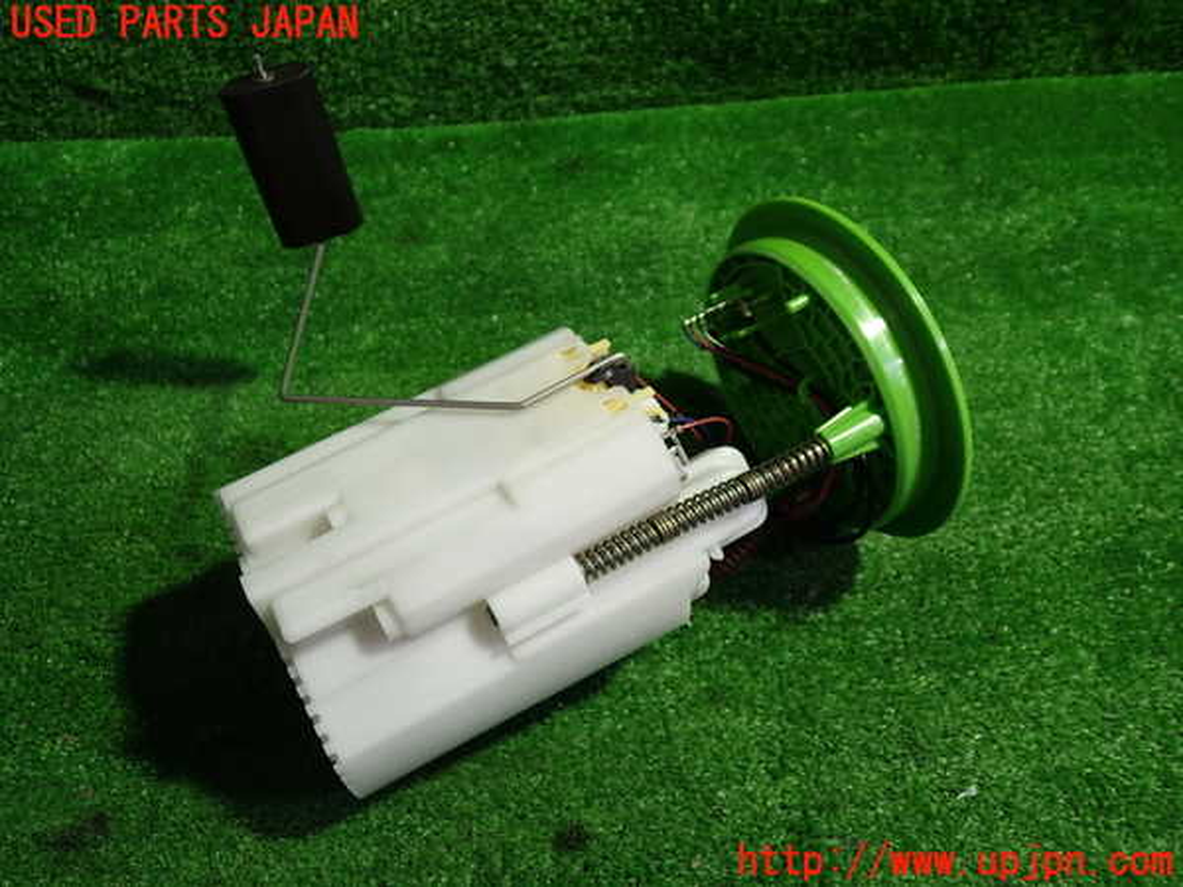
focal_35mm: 30
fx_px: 1025
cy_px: 444
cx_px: 592
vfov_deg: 46.8
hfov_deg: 60.0
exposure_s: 1/50
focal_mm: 5.4
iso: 200
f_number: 2.3
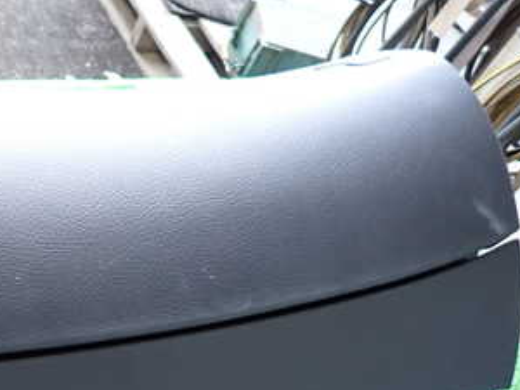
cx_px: 64
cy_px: 331
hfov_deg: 36.1
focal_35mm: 50
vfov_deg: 28.3
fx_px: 751
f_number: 2
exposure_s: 1/30
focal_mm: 4.5
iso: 250
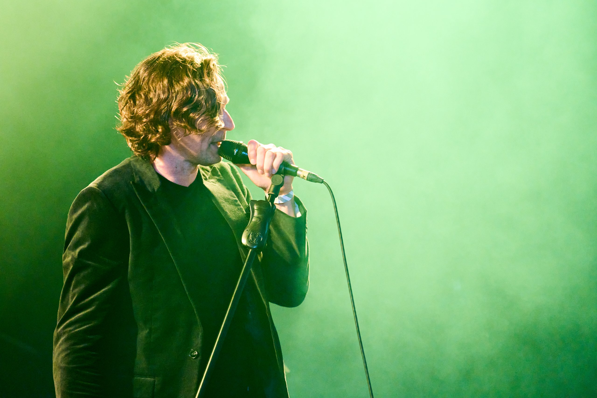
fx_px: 3316
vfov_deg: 6.9
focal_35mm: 200
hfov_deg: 10.3
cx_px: 298
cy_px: 199
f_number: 4
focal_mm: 200
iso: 6400
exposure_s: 1/250
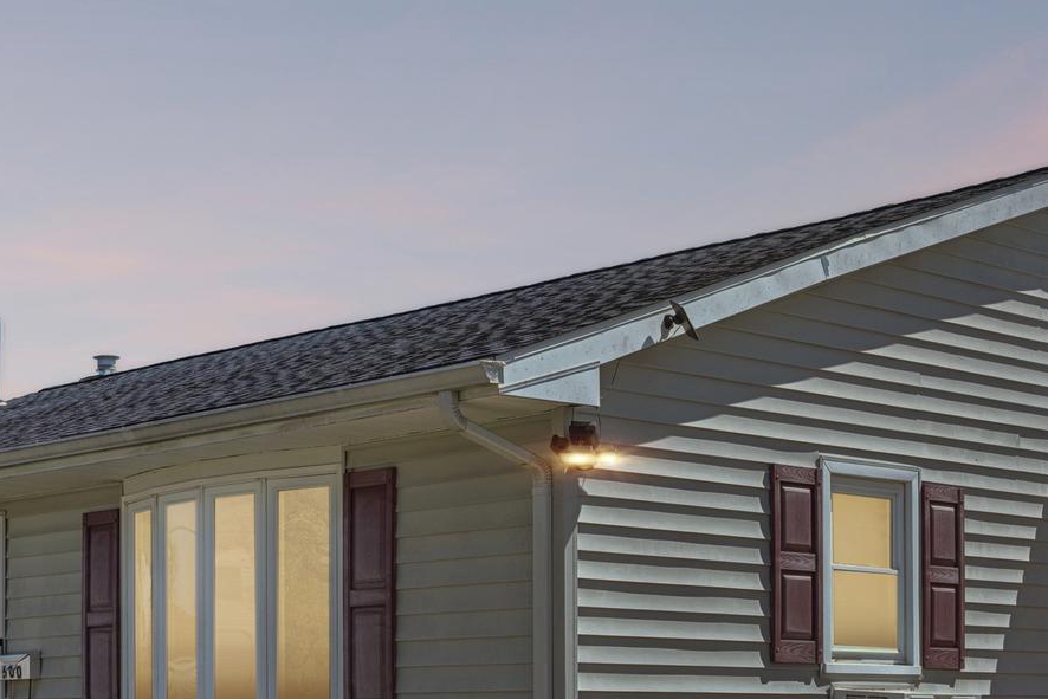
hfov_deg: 30.0
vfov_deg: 19.9
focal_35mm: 67
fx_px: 1951
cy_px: 638
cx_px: 412
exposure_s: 1/200
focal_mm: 29
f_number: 8
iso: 100
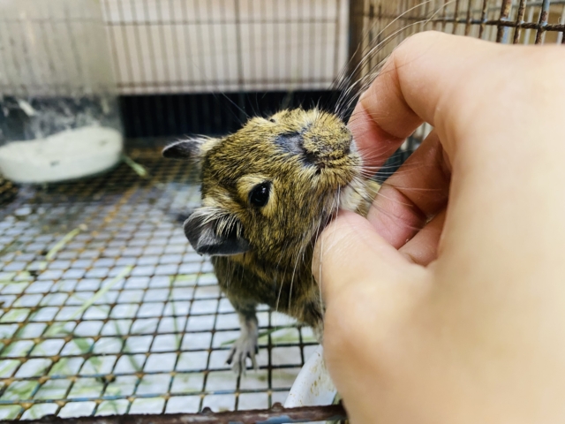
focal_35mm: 25
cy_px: 212
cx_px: 282
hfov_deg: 69.4
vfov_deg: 54.9
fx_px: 408
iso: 200
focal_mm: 4.25
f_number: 1.8
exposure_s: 1/50
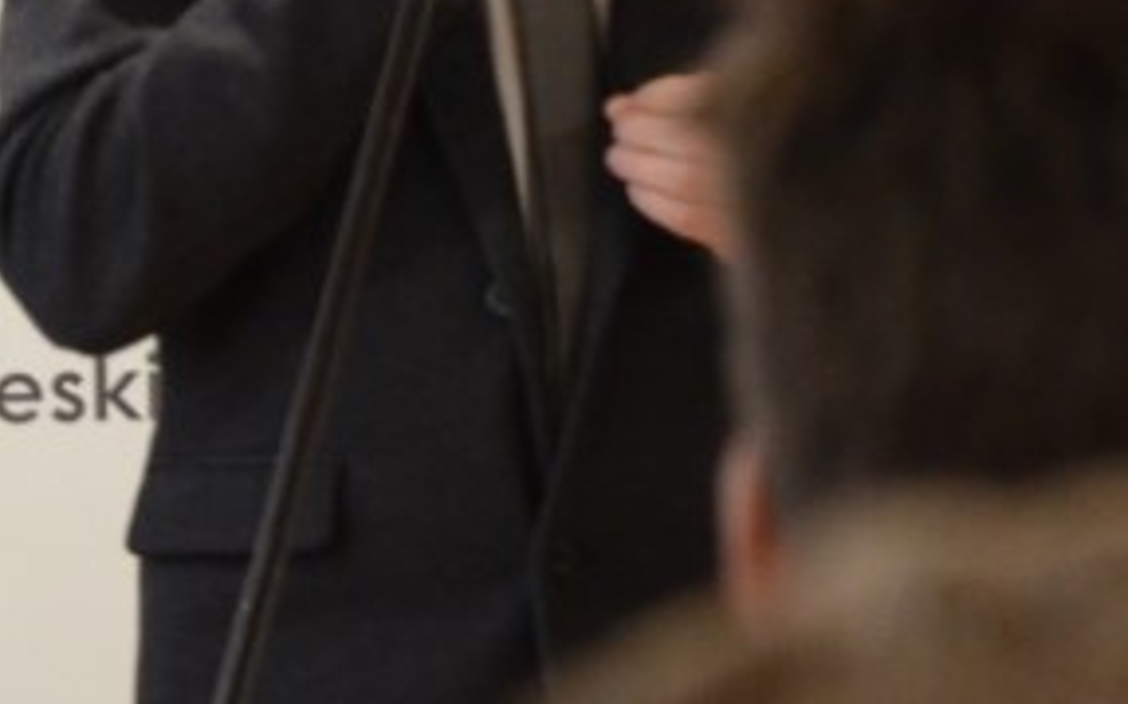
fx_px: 19880
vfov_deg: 2.0
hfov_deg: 3.3
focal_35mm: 647
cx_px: 515
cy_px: -240
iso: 2000
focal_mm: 105
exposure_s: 1/30
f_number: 5.6
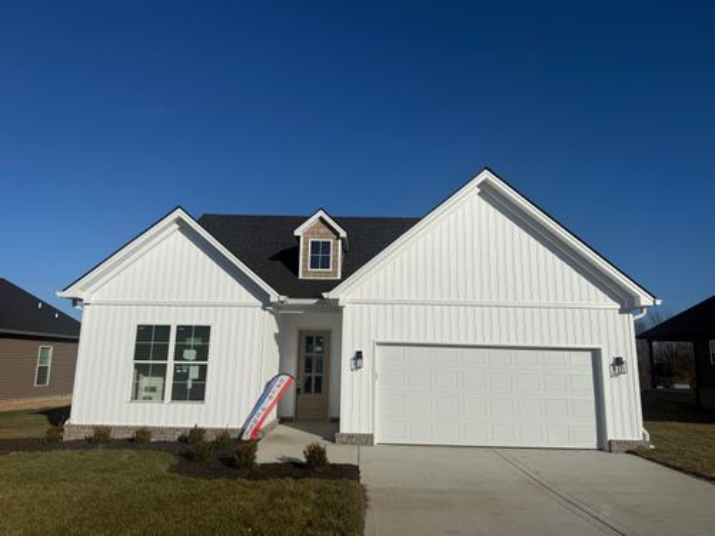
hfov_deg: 71.6
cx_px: 358
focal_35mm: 24
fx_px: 496
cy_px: 268
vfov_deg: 56.8
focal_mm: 6.76
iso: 64
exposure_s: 1/14286
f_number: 1.78
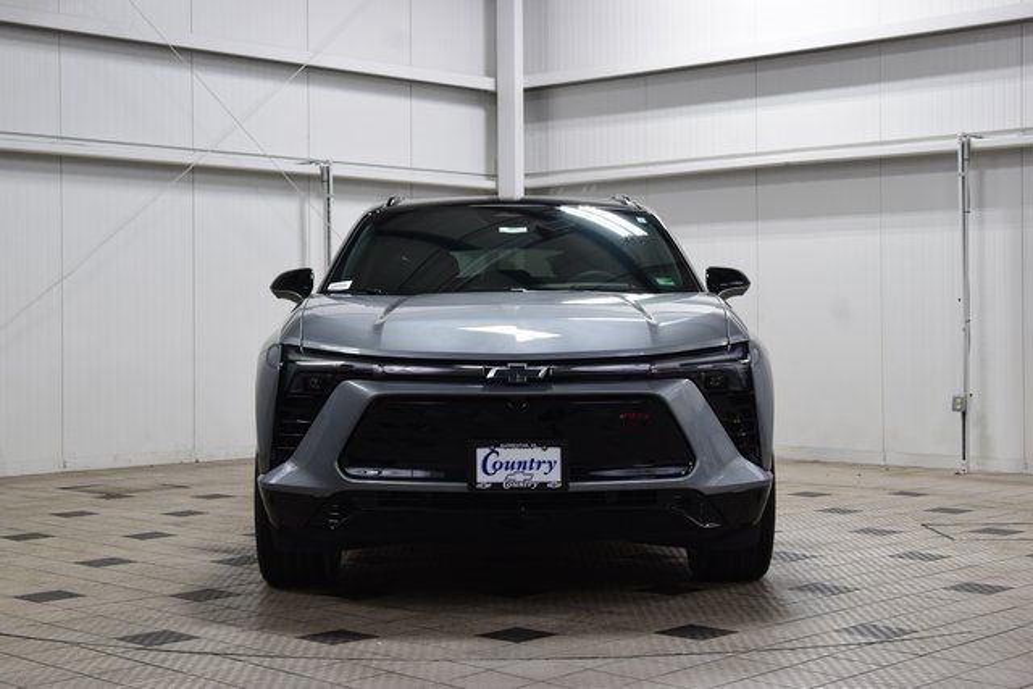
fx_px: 1636
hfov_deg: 35.0
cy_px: 344
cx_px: 516
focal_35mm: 57
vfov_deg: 23.8
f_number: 6.3
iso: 400
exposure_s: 1/20
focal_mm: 38
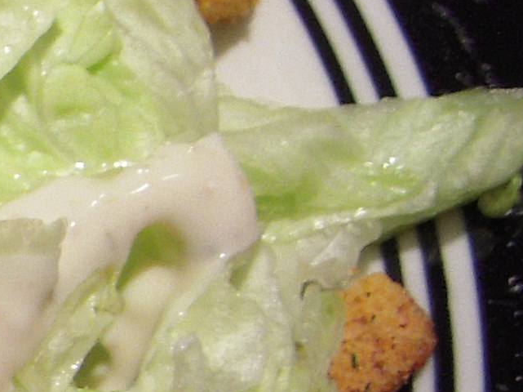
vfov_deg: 7.2
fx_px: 3096
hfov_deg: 8.9
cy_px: 468
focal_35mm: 205
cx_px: -645
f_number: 3.3
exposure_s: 1/30
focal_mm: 6.3
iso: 125
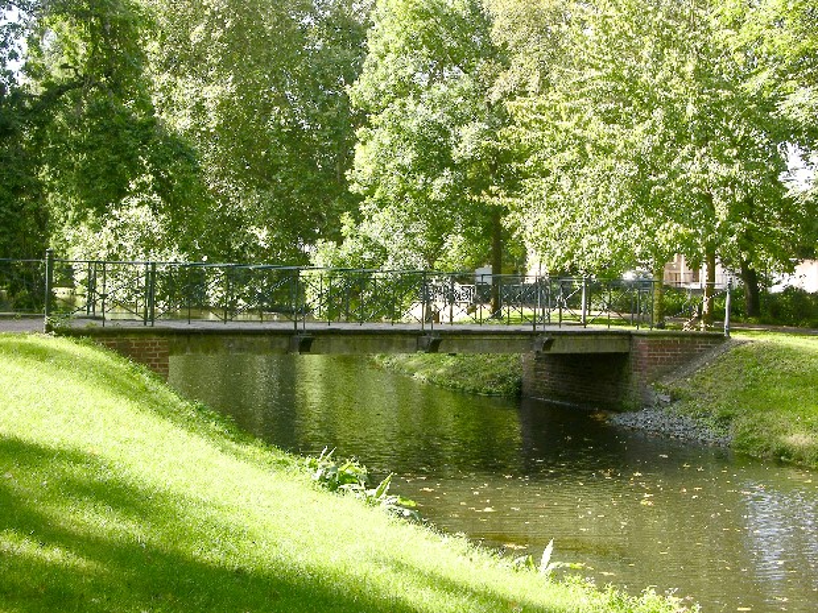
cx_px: 409
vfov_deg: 29.1
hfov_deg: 38.2
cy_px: 306
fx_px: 1182
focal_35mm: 50
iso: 50
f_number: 5.4
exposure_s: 1/50.2
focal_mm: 12.7
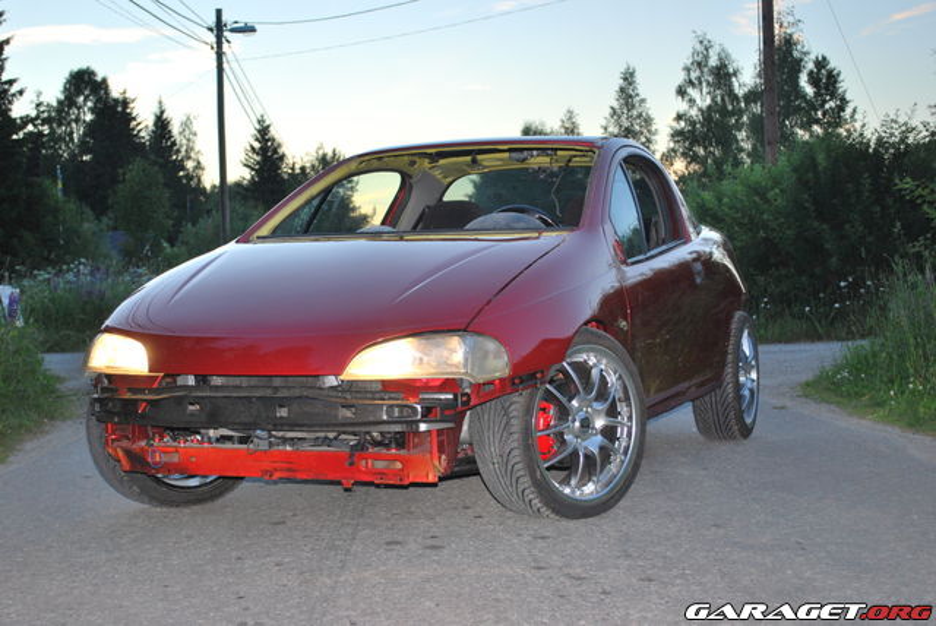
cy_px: 313
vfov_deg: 25.1
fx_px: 1405
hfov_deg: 36.8
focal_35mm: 54
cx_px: 468
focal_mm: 36
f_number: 5.3
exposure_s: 1/60
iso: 220
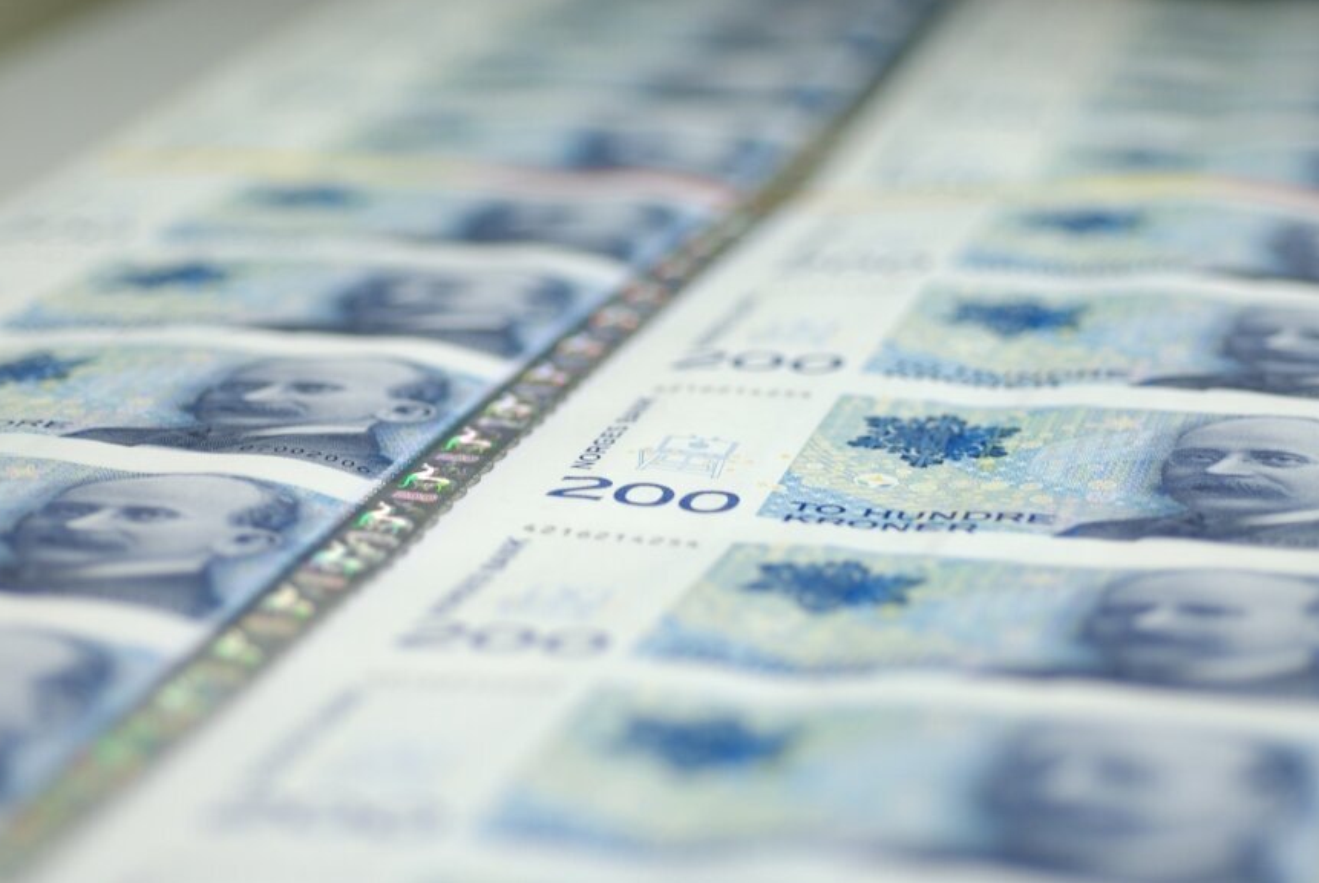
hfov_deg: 19.1
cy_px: 494
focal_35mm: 107
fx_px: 3924
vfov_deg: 12.8
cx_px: 637
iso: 100
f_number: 3.2
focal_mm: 60
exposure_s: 1/60
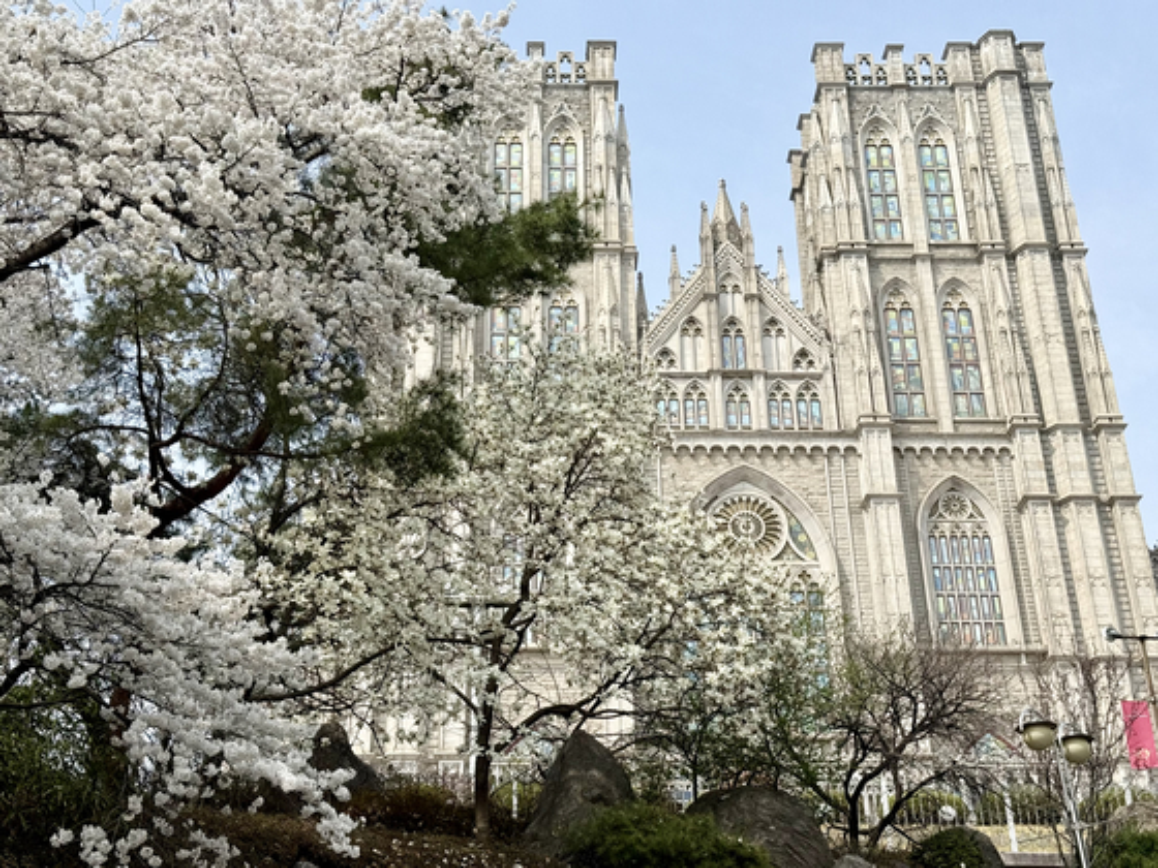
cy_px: 434
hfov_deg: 39.7
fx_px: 1606
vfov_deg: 30.3
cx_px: 579
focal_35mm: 48
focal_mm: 6.76
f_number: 1.78
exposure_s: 1/5208
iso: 64
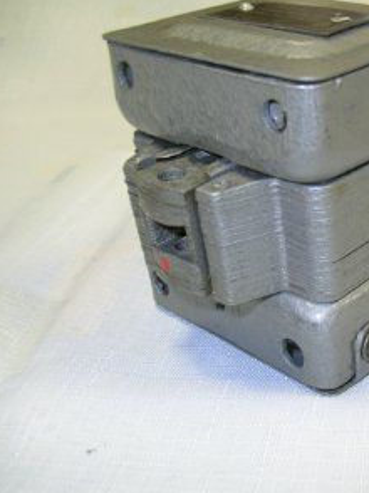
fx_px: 697
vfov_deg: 38.9
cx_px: 330
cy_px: 247
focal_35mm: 49
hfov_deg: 28.5
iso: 50
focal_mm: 6
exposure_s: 1/13.8
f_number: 2.7
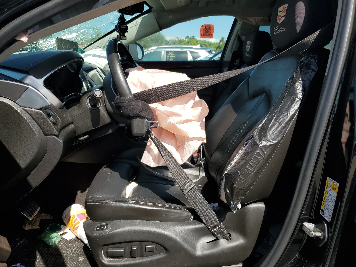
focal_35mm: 26
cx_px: 178
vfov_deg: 53.1
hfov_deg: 67.3
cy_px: 134
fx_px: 267
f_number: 1.5
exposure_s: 1/2000
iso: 50
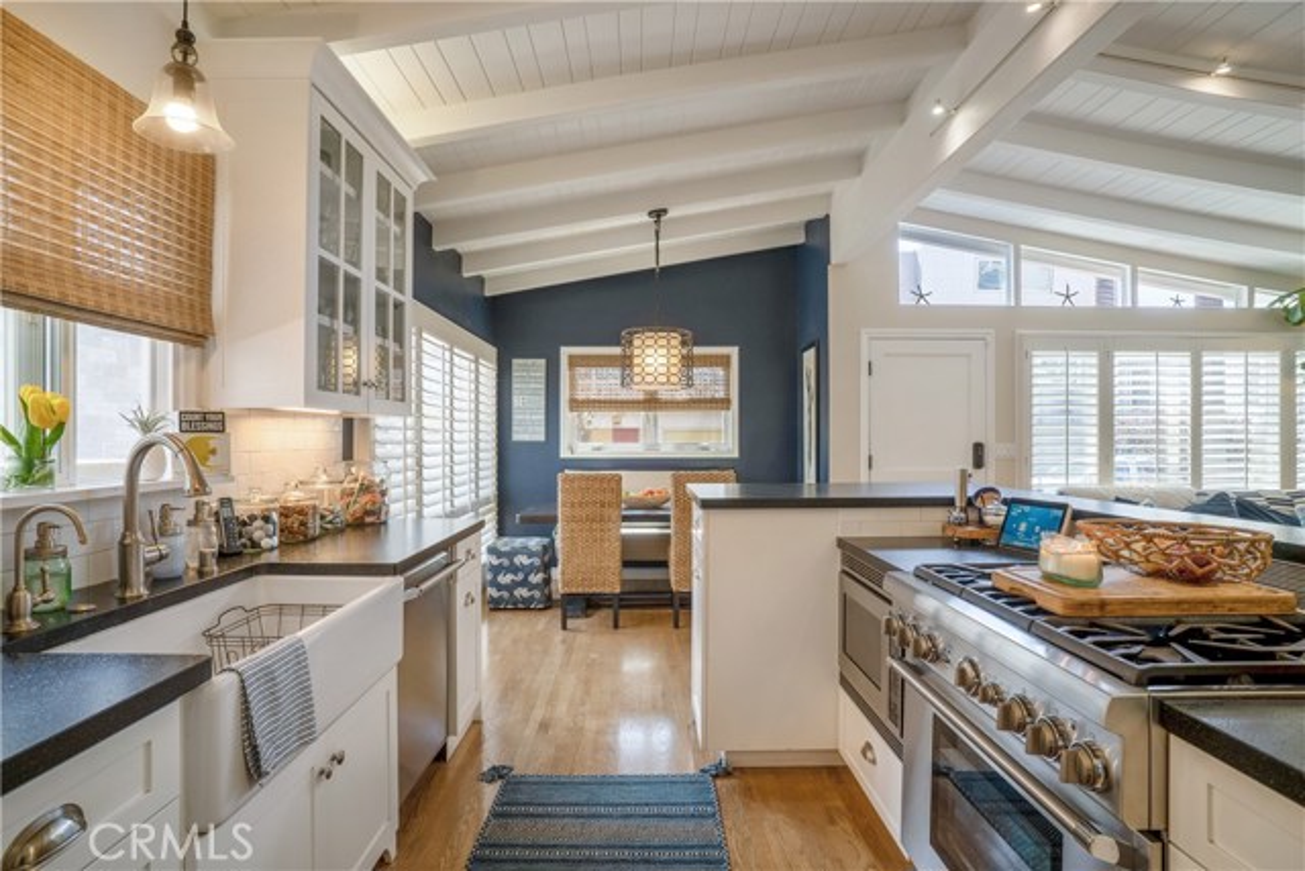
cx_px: 652
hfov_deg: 90.0
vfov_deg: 67.4
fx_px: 653
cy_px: 436
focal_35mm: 18
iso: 125
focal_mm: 18
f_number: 8
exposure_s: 1/60
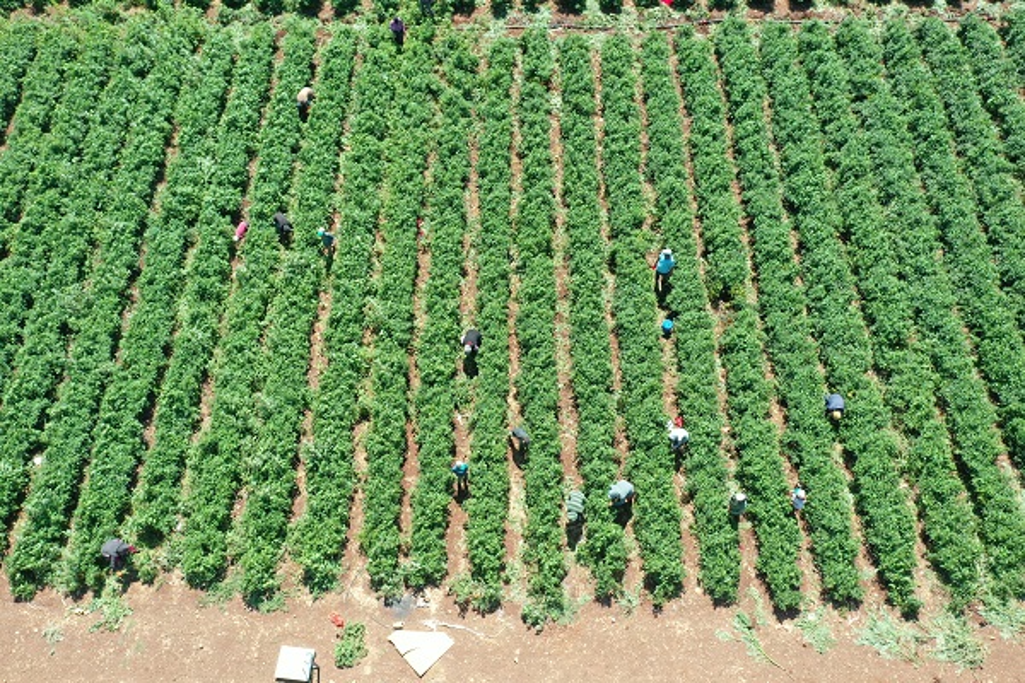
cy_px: 342
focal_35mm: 28
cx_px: 512
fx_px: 797
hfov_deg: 65.5
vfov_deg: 46.4
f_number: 4.5
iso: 100
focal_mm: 10.26
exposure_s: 1/240
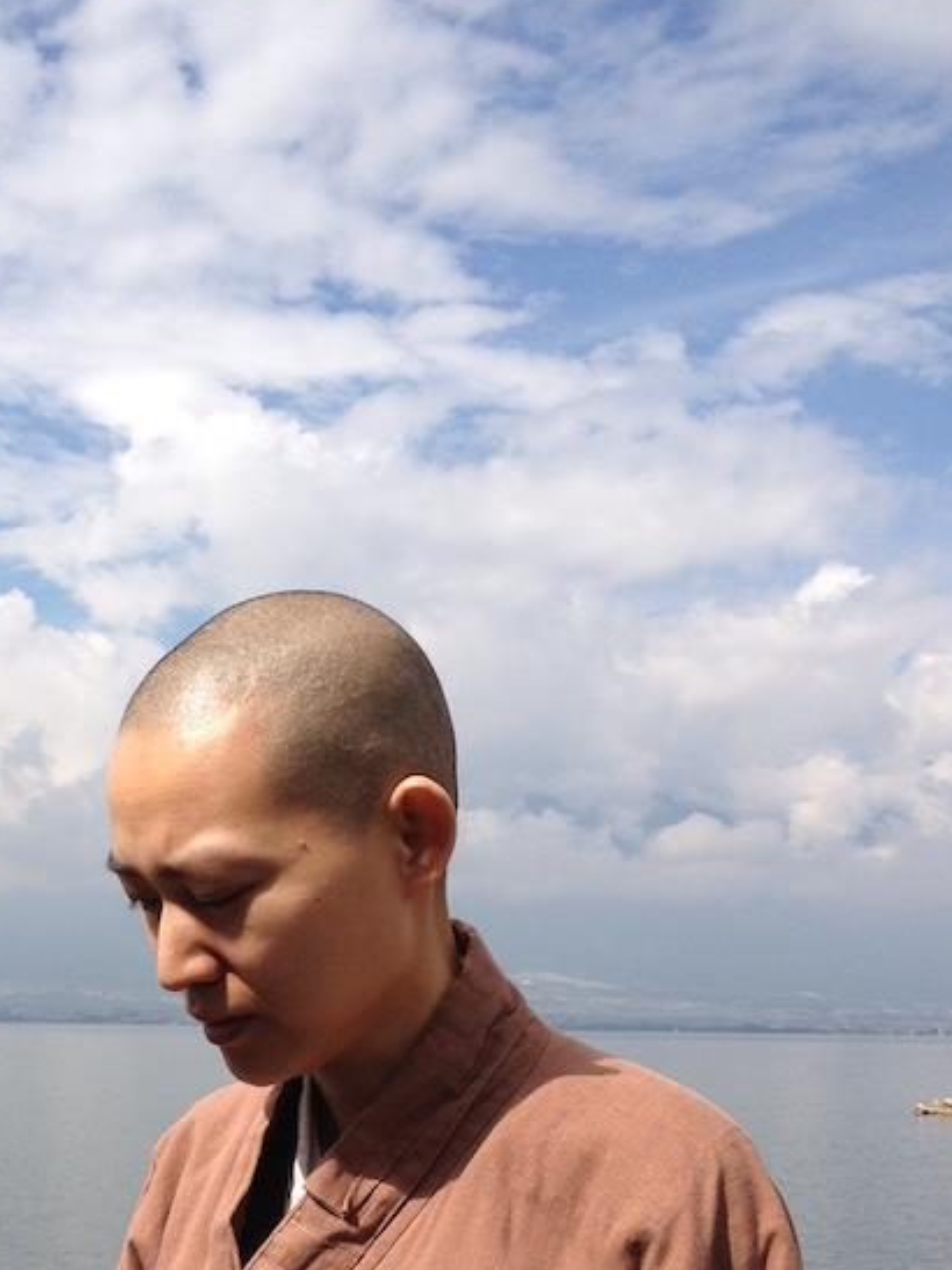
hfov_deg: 22.4
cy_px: 1019
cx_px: 100
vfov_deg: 29.6
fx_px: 2348
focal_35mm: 64
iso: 64
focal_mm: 4.28
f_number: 2.4
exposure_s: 1/2404
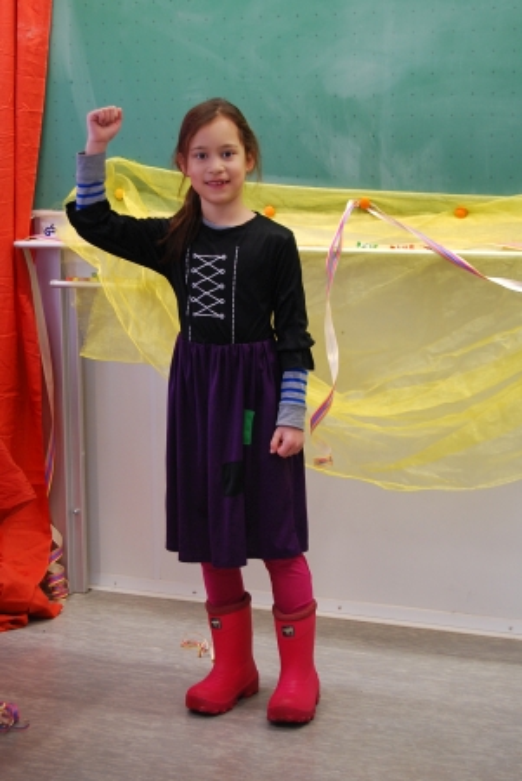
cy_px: 390
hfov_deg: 20.2
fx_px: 1465
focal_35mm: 68
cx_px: 261
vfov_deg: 29.8
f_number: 5.3
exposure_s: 1/30
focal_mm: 45
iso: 400
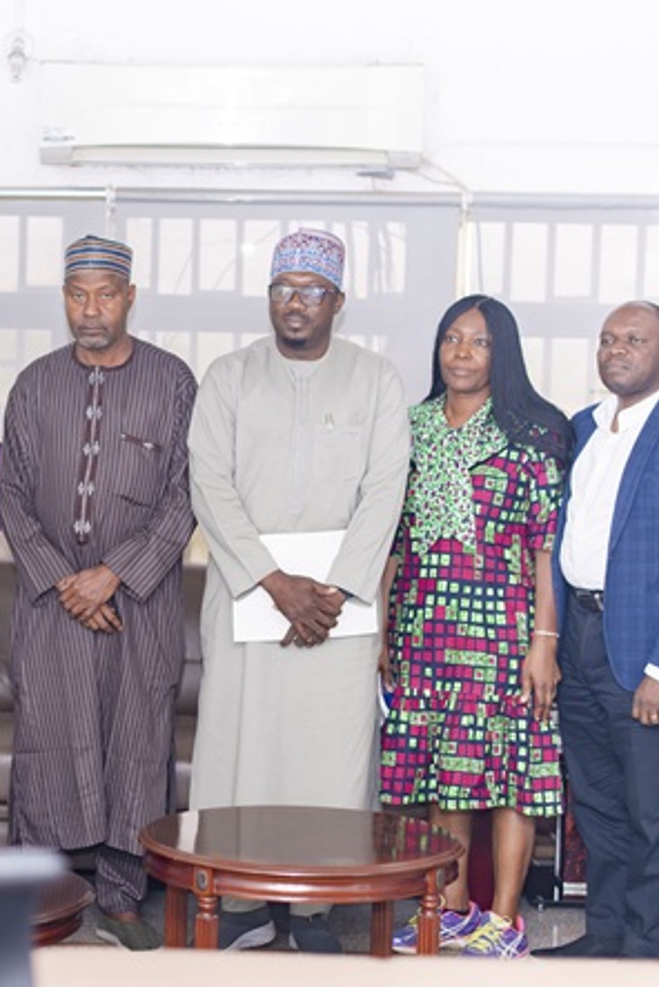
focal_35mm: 83
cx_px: 18
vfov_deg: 24.5
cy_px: 534
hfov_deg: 16.2
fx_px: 2275
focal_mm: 50
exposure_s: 1/320
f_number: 1.4
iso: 200
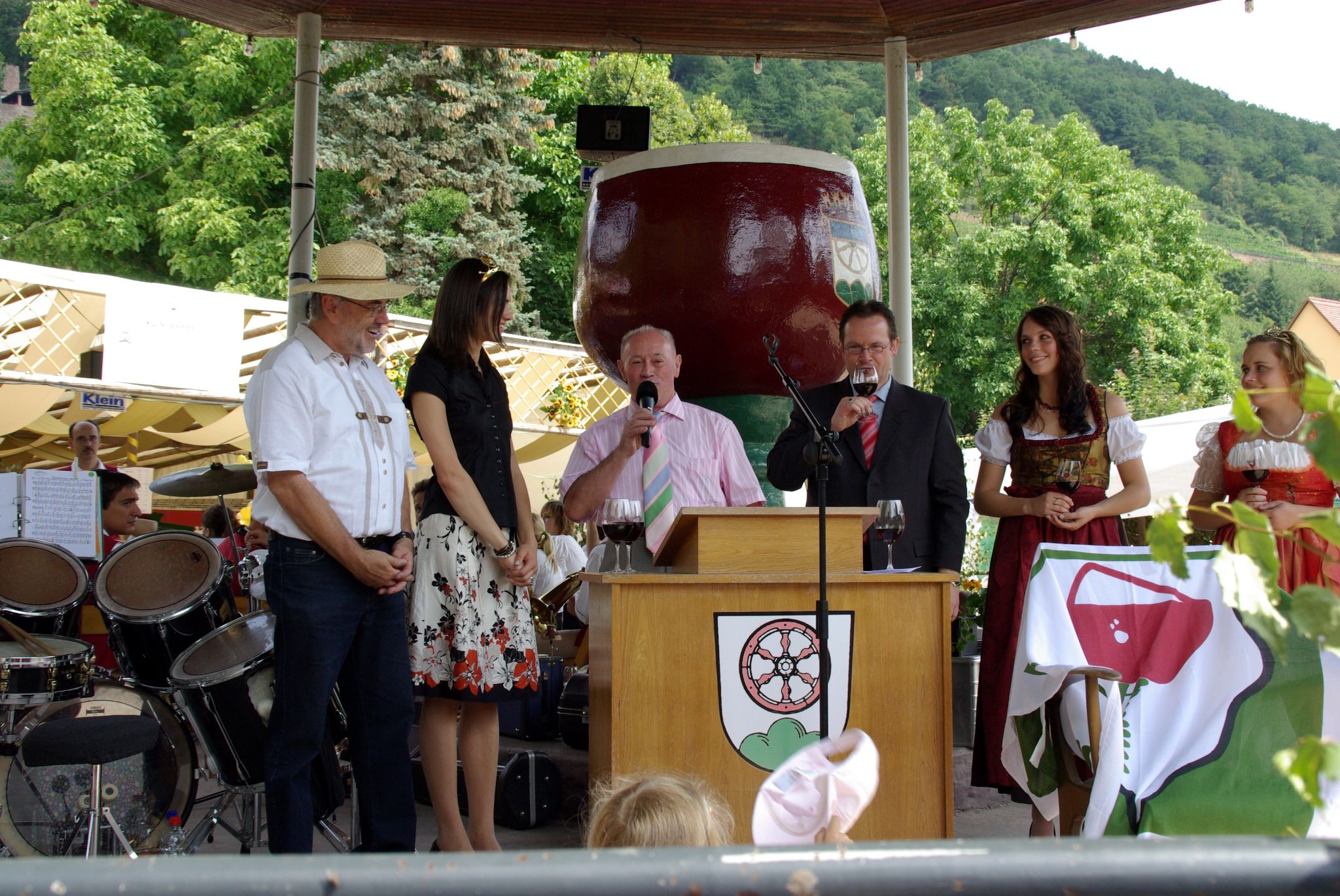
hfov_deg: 39.9
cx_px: 670
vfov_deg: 27.3
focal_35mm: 50
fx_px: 1844
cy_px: 448
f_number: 8
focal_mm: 33
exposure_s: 1/180
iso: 400
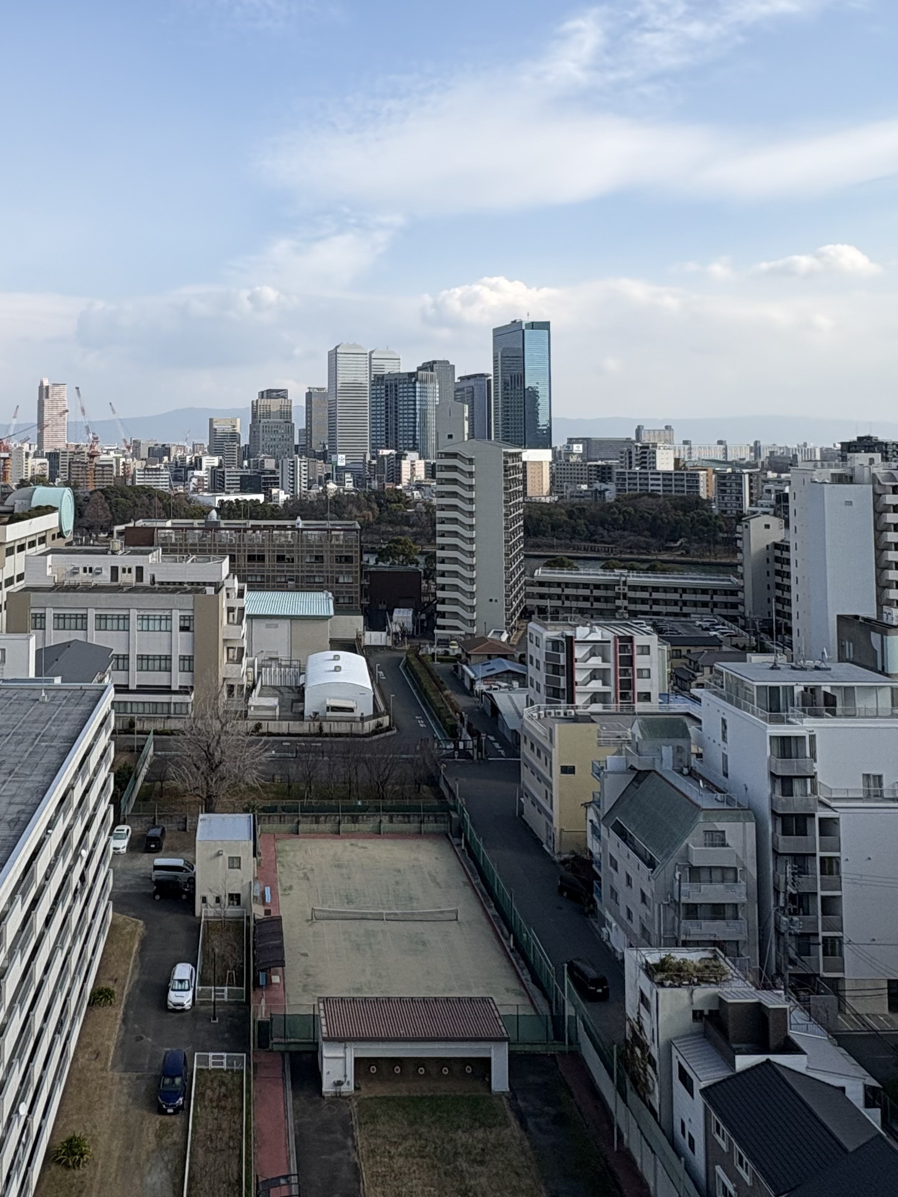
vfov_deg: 60.1
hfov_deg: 47.0
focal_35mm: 29
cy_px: 392
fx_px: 1003
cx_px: 257
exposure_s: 1/2208
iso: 50
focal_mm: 2.22
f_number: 2.2
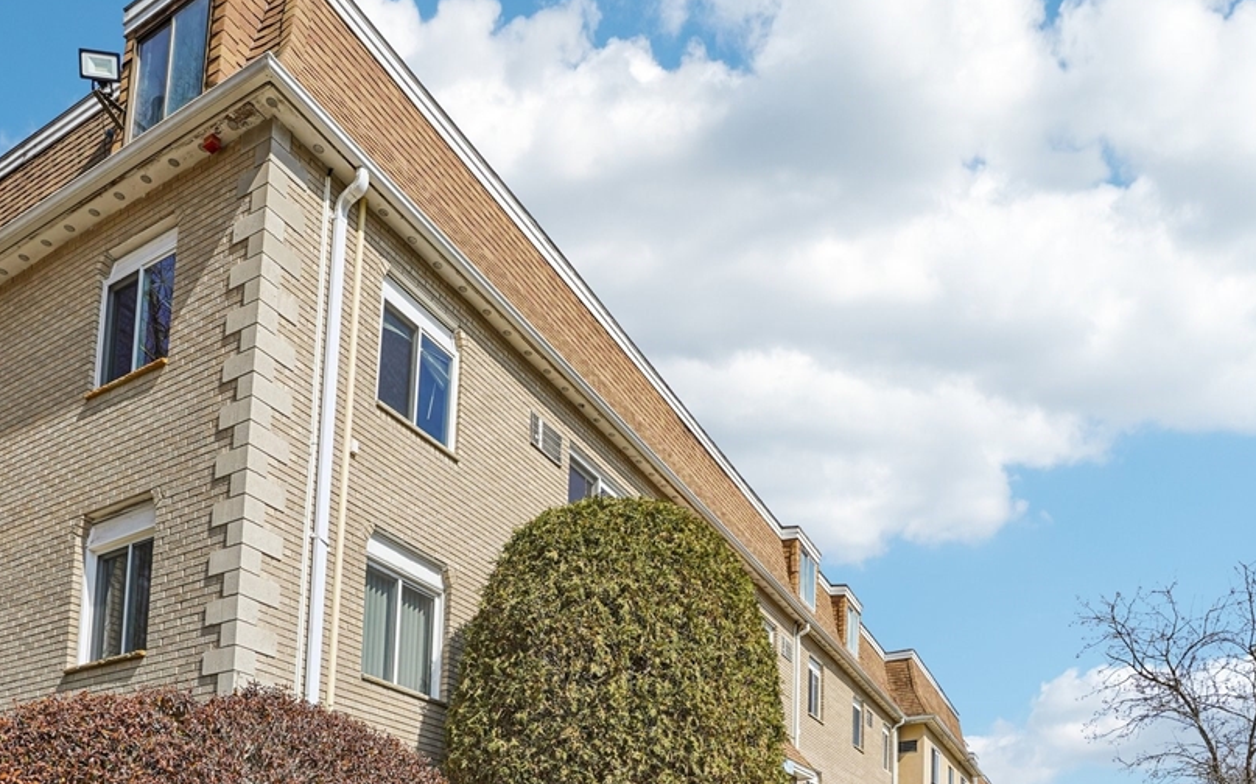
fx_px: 753
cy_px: 523
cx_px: 675
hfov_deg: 79.5
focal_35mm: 22
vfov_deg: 53.9
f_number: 8
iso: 100
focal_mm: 17
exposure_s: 1/250
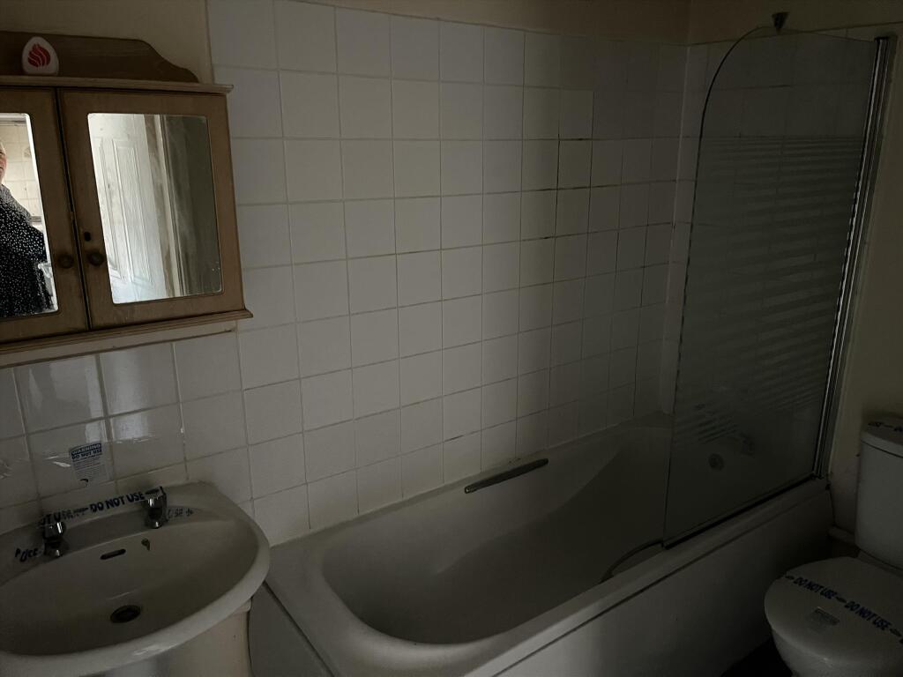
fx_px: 678
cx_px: 452
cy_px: 338
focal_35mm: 26
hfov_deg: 67.3
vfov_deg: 53.1
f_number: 1.6
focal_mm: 5.1
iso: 1000
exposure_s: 1/30
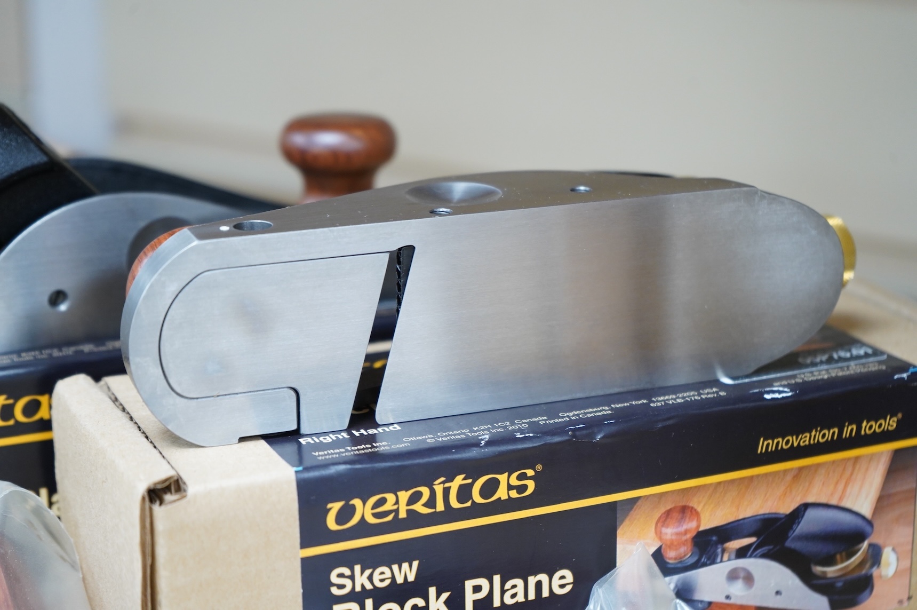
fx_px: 1781
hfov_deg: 28.9
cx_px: 458
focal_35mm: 70
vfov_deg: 19.4
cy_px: 305
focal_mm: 70
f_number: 5.6
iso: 2500
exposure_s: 1/80
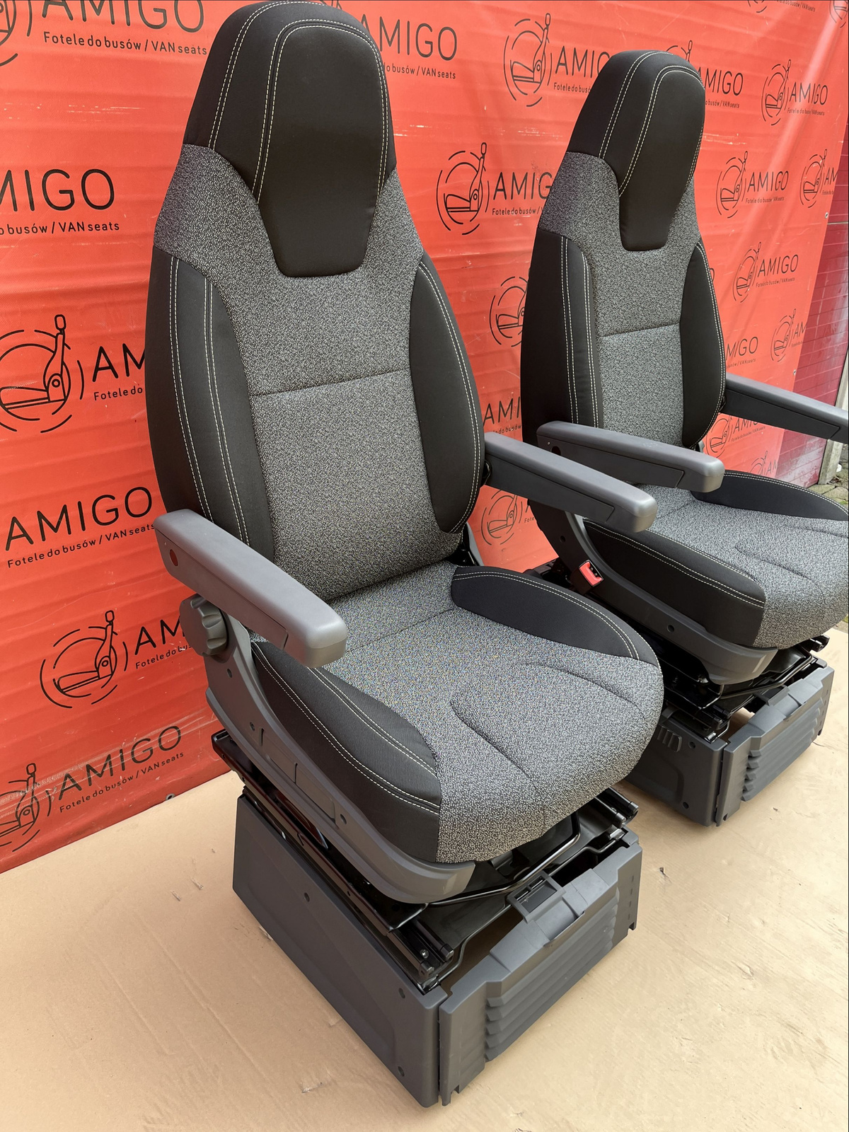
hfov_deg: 53.1
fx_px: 850
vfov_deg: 67.3
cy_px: 566
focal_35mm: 26
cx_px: 424
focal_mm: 5.1
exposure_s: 1/148
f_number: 1.6
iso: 40
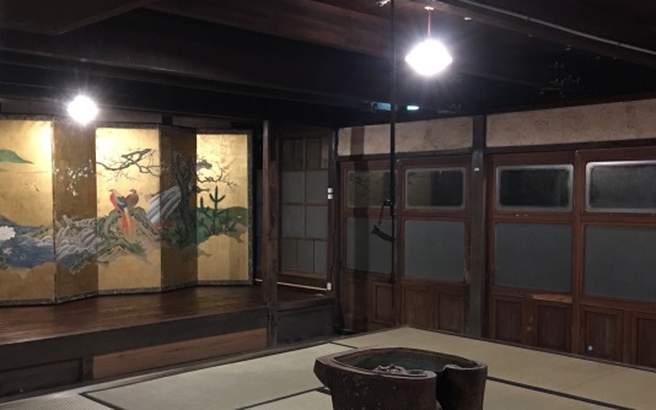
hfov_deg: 48.2
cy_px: 237
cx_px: 348
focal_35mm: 41
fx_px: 733
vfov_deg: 31.2
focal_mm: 4.15
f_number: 2.2
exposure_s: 1/4
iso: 160
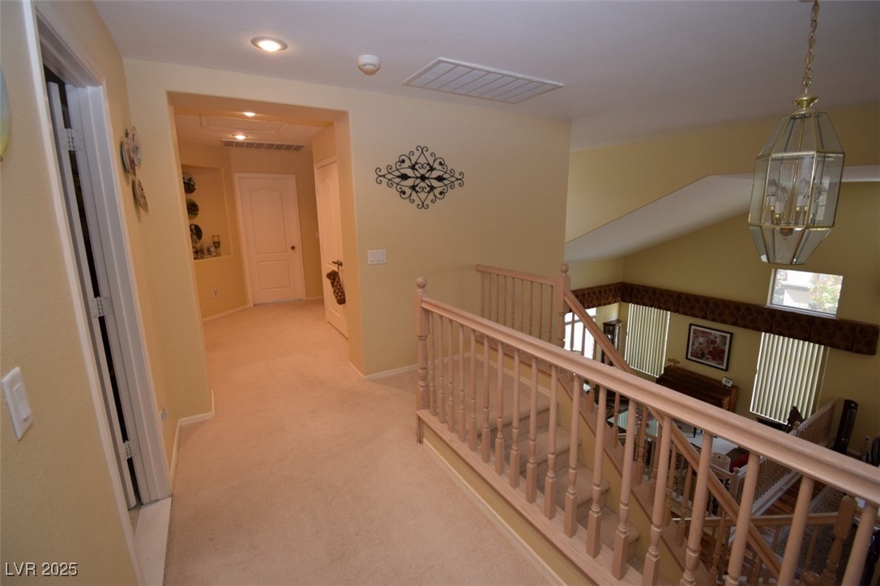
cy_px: 293
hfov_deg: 100.4
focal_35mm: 15
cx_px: 440
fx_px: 366
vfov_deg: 77.3
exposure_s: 1/25
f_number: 5
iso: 400
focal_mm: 10
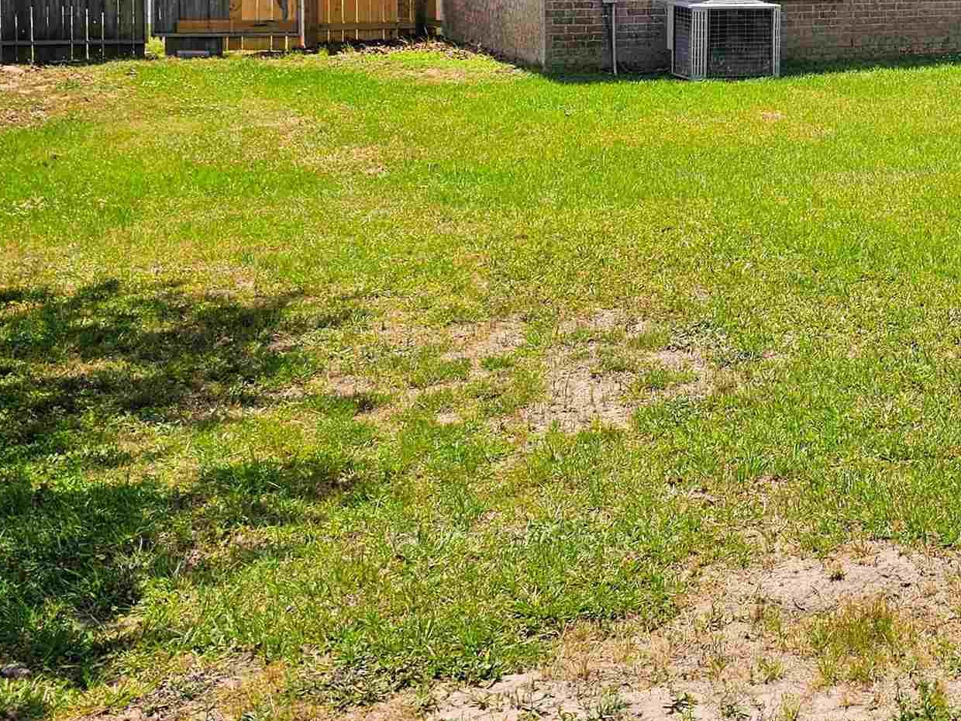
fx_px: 1582
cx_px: 998
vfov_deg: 24.5
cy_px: -2
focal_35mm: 57
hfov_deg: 30.9
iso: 10
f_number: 1.7
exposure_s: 1/1225
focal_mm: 6.3
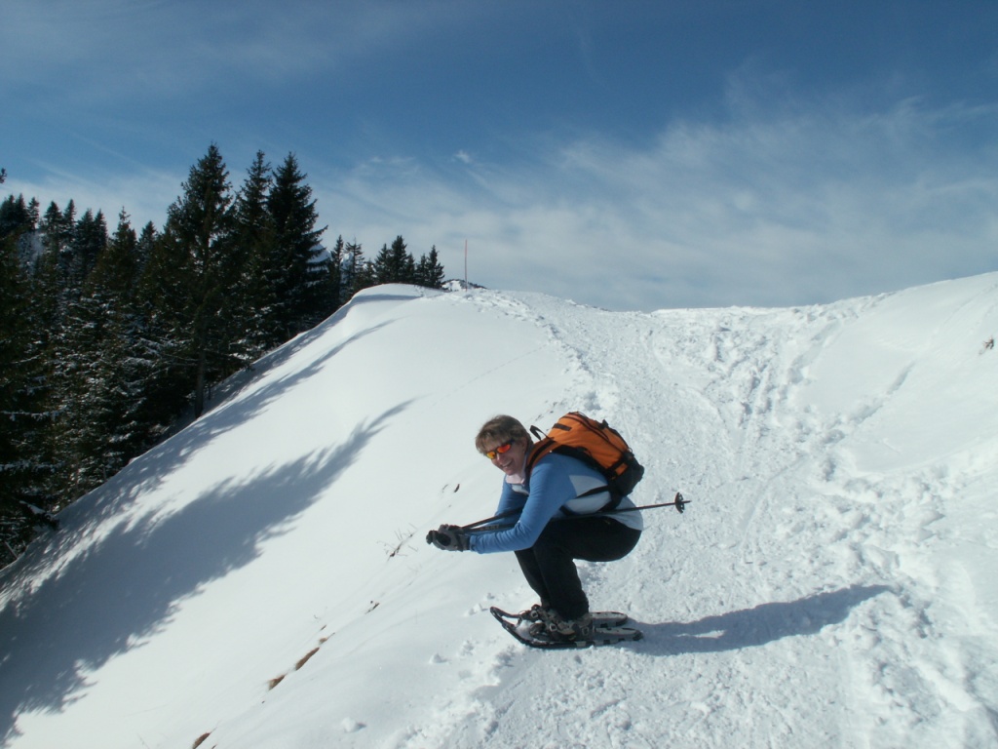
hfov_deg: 52.6
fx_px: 1009
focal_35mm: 35
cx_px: 499
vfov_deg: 40.7
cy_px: 374
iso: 50
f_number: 8
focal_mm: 5.86
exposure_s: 1/400
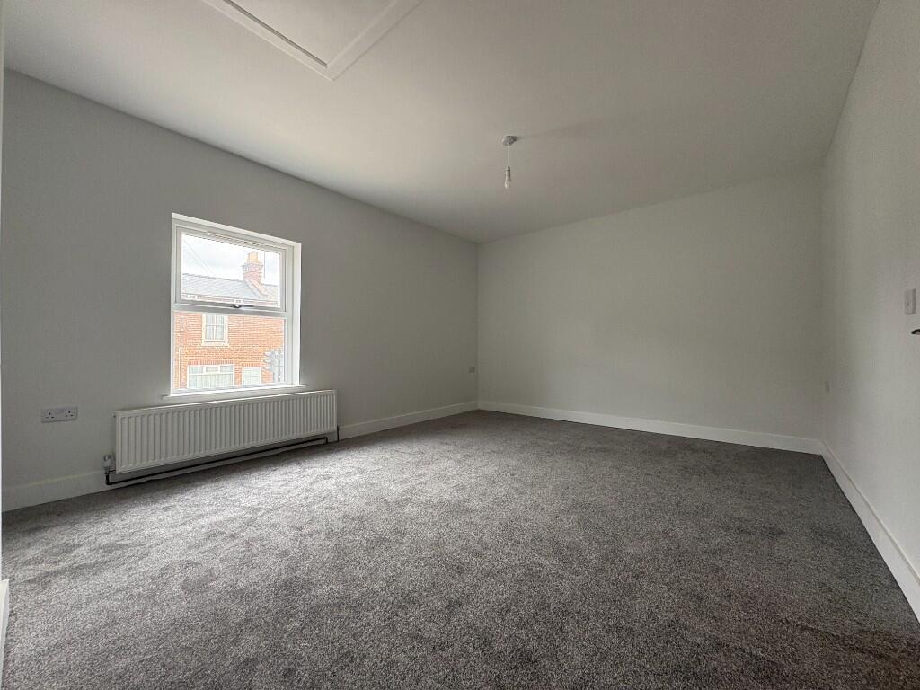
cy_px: 345
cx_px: 460
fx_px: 372
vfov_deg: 85.7
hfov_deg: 102.1
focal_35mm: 14
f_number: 2.2
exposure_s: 1/99
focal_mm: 2.22
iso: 200
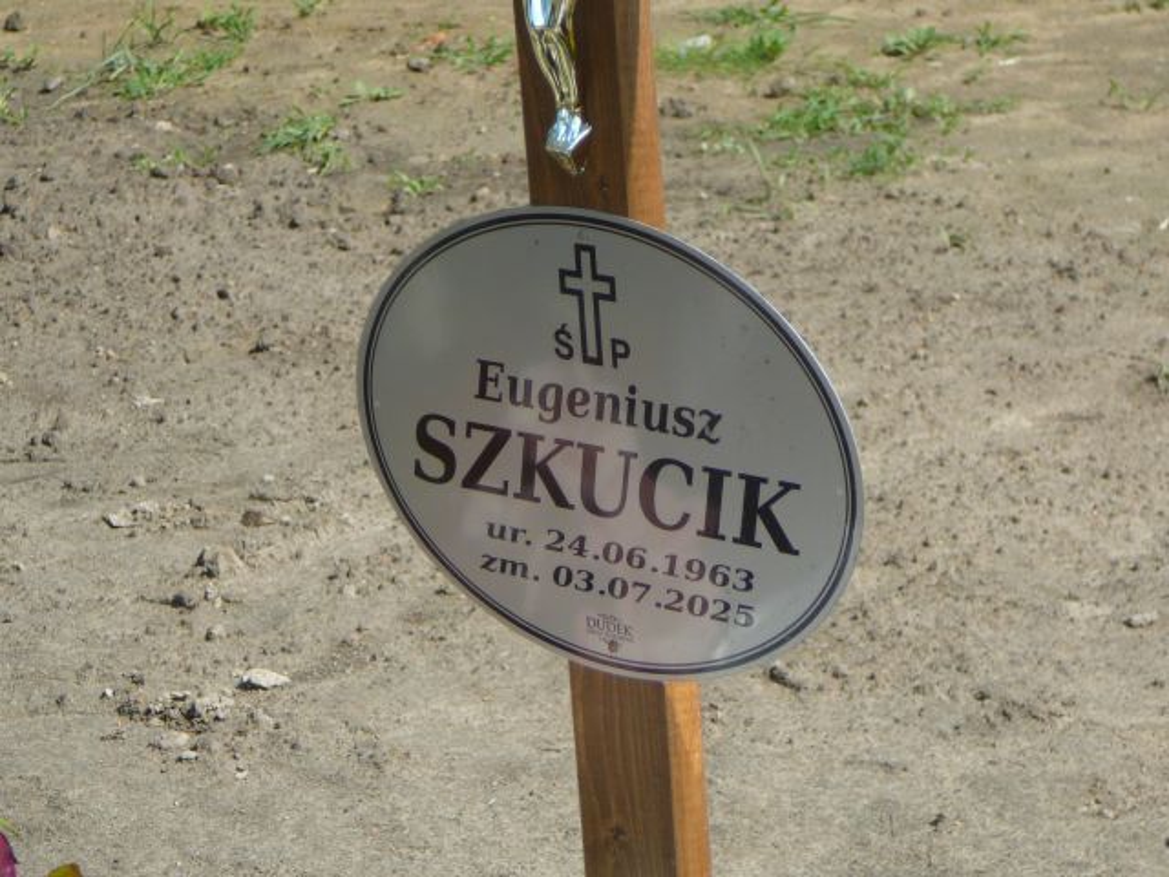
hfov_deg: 17.6
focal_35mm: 112
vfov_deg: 13.2
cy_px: 438
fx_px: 3782
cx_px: 584
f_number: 3.9
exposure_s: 1/640
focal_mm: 16.6
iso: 80
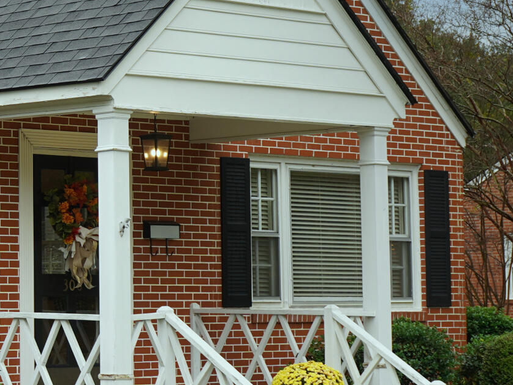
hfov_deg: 15.2
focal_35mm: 124
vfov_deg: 11.9
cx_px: -150
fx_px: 1838
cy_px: 143
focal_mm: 36
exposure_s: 1/125
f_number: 4.5
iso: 100
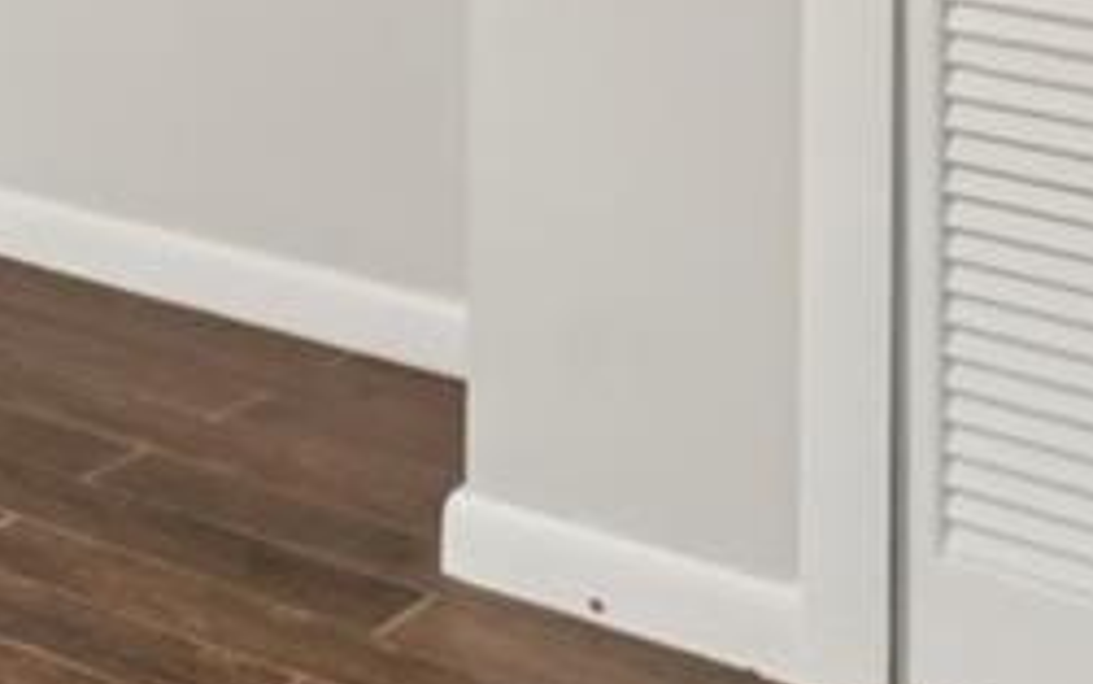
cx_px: -1825
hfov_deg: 13.2
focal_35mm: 91
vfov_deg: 12.5
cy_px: -728
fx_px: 2711
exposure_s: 1/4
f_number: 10
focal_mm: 14
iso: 400
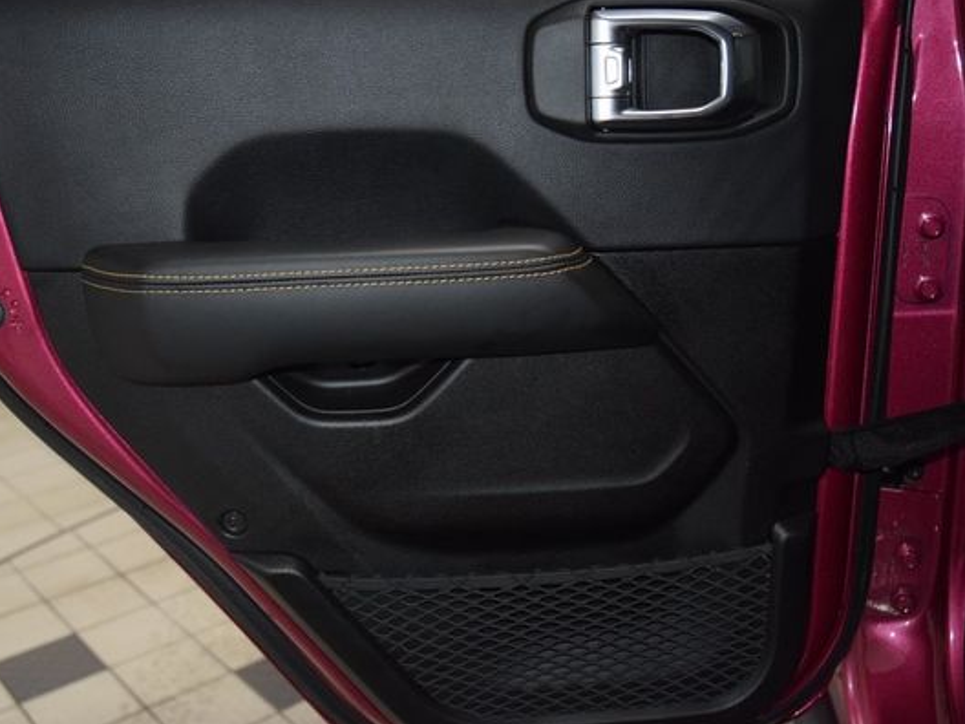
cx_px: 439
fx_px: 1171
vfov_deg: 34.3
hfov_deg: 44.7
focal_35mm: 42
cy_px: 339
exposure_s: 1/125
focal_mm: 24
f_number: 3.8
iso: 1800
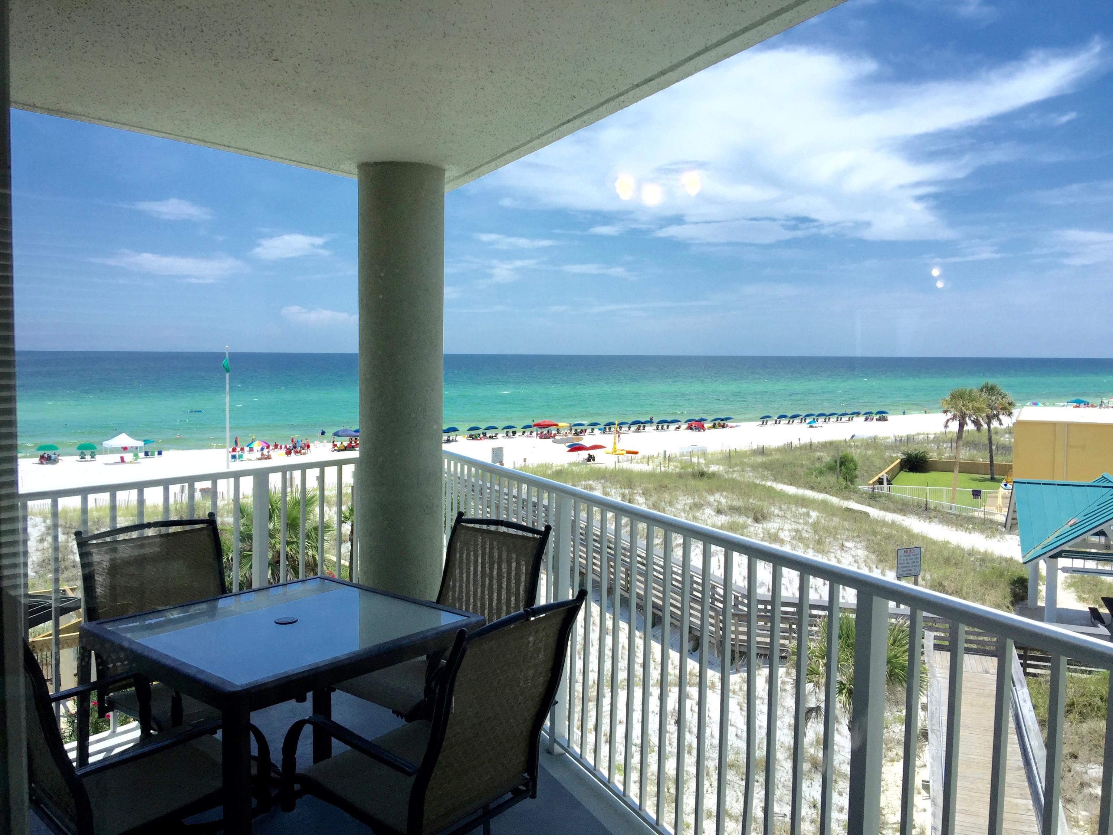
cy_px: 418
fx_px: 932
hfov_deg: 61.7
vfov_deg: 48.2
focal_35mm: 29
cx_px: 556
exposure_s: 1/1319
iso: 32
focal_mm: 4.15
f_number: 2.2
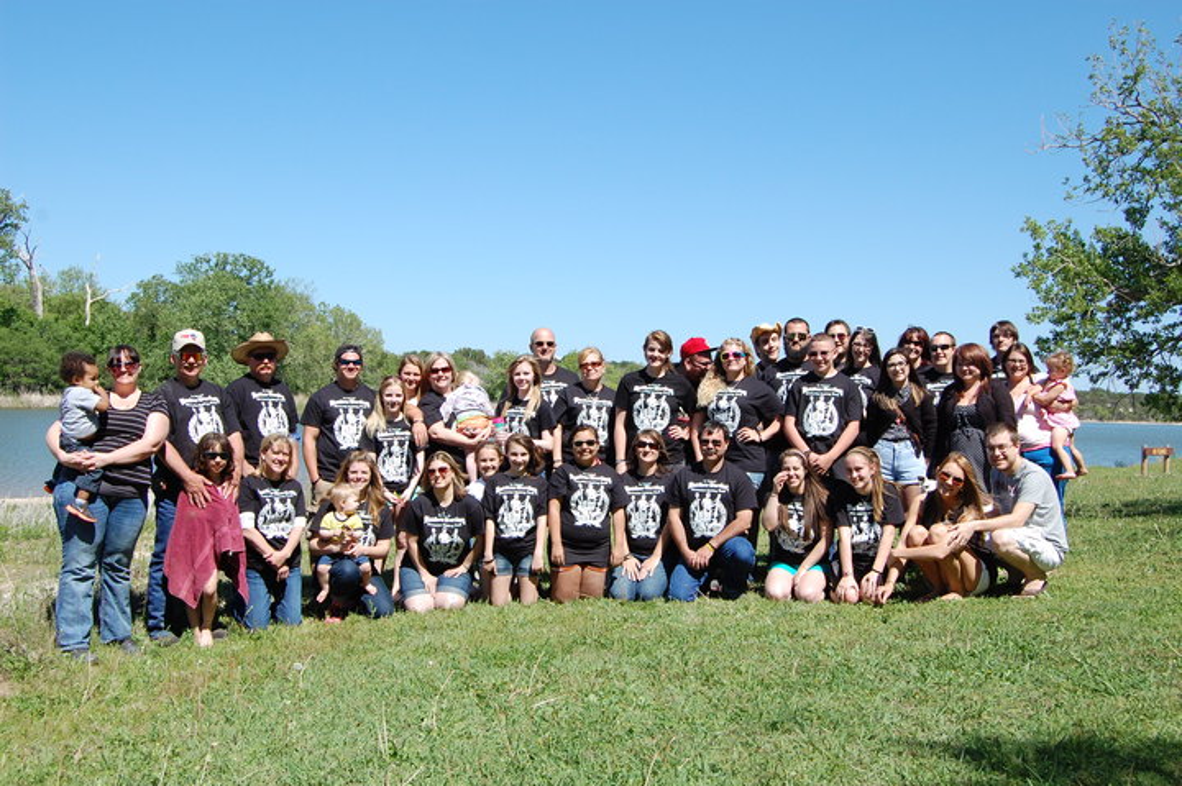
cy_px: 393
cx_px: 591
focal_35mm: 39
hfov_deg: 49.6
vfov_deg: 34.2
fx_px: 1280
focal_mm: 26
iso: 200
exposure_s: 1/320
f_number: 9
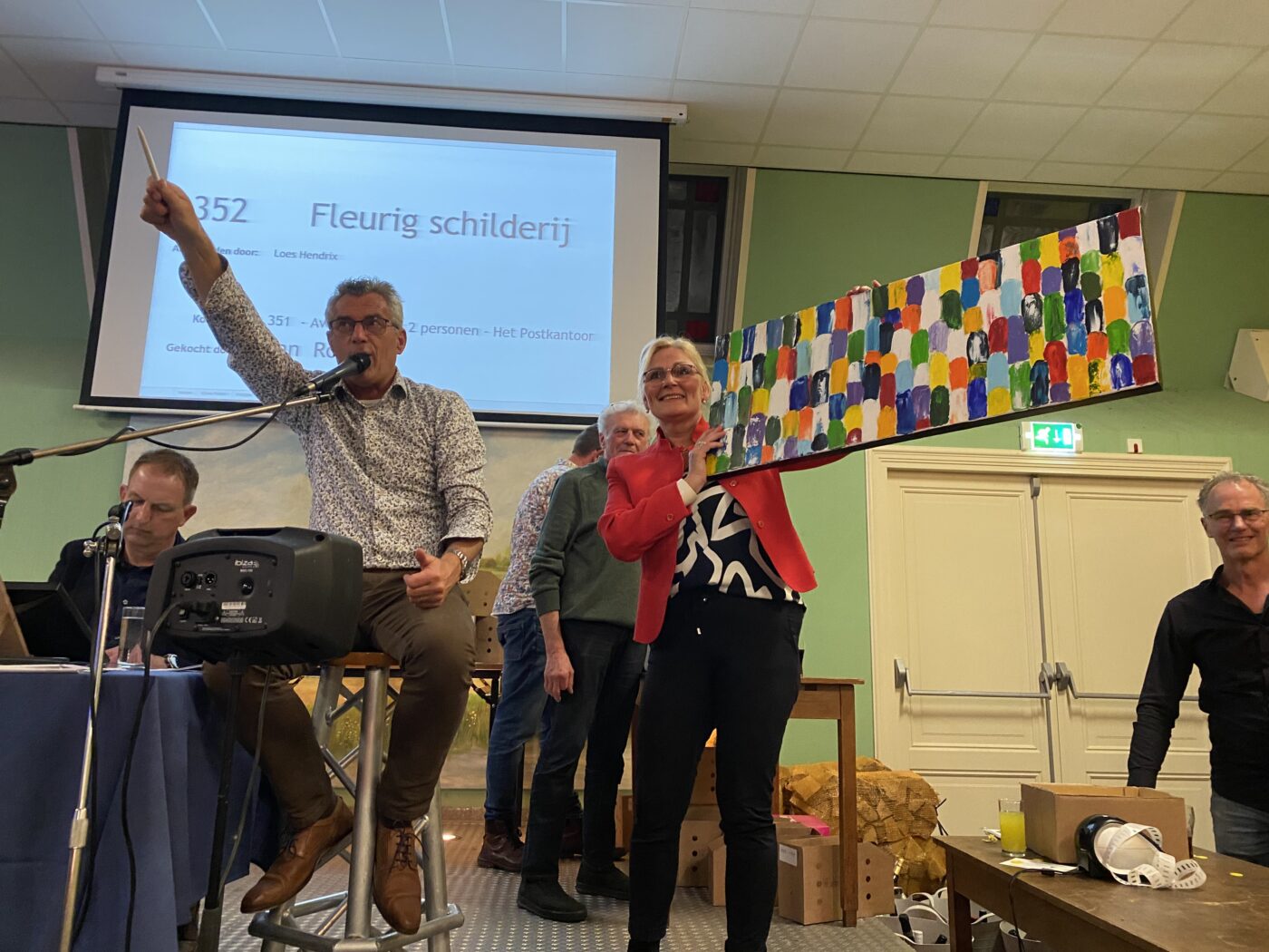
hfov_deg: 67.3
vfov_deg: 53.1
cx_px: 634
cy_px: 476
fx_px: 953
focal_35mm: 26
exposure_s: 1/40
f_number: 1.8
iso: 400
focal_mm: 4.25
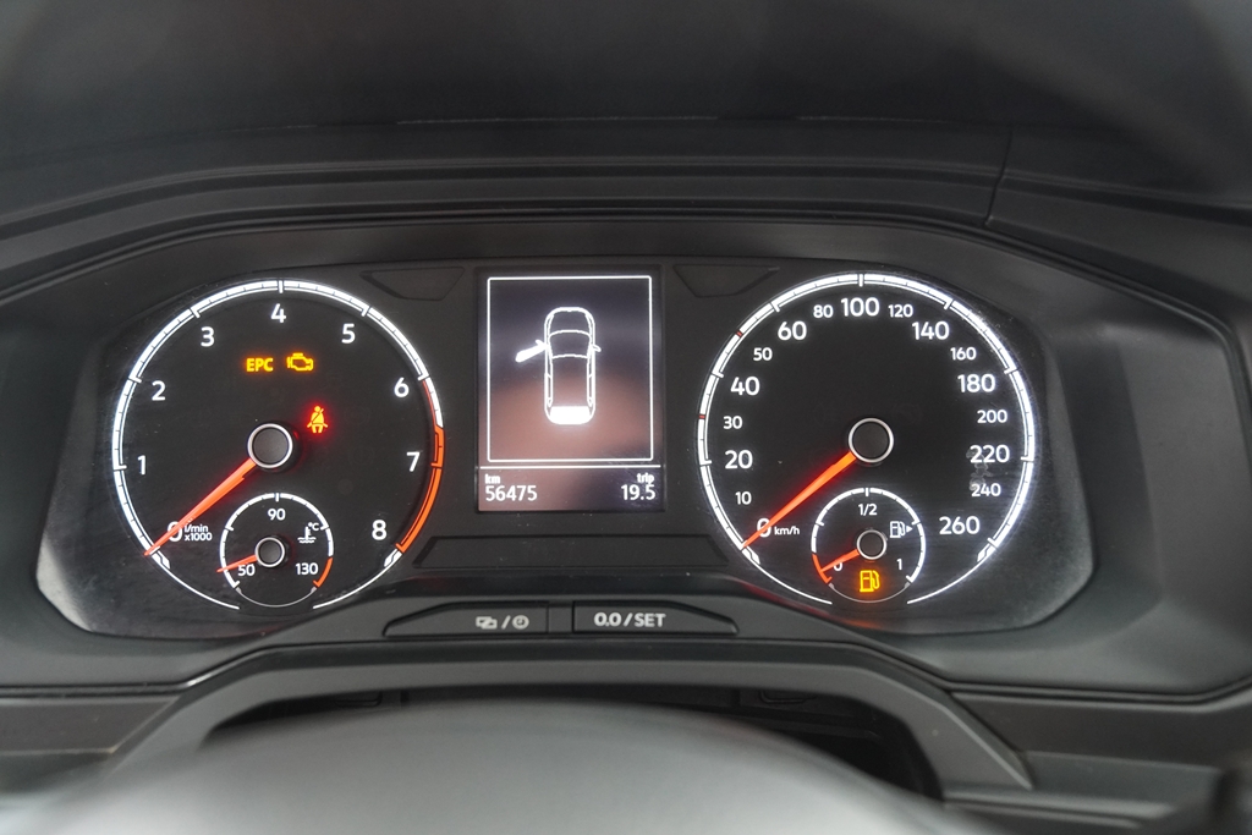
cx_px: 626
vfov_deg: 33.0
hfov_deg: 47.9
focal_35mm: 40
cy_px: 418
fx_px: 1409
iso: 2000
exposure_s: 1/160
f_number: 2.8
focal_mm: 27
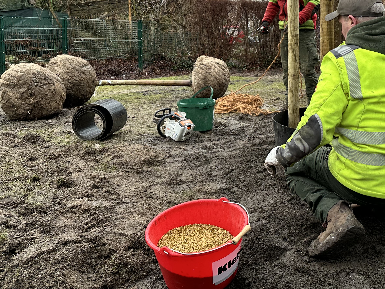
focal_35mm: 41
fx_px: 456
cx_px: 305
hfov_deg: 43.7
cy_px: 64
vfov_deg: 34.2
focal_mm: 6.86
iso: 64
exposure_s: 1/128
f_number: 1.78
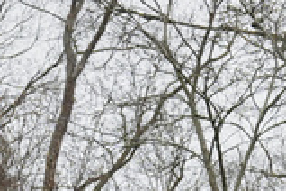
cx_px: 362
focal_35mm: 200
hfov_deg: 10.1
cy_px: 481
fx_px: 1589
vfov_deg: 6.5
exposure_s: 1/1000
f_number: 2.8
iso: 800
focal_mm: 31
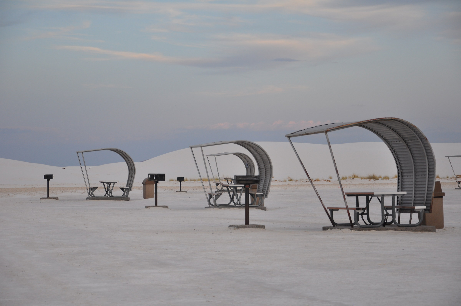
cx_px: 230
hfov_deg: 18.2
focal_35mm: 112
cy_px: 153
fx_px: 1439
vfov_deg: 12.1
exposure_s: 1/250
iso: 400
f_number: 5.3
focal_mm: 75
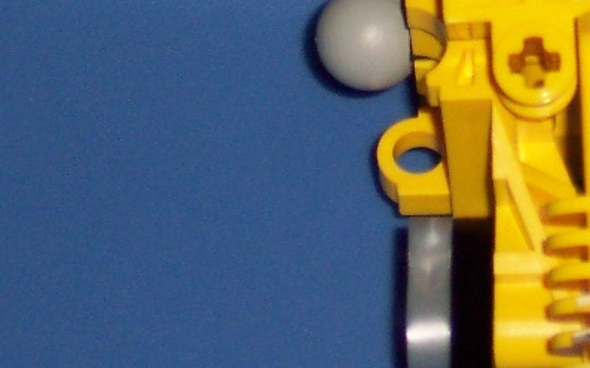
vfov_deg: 3.3
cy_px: 4
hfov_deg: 5.3
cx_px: 669
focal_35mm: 392
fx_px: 6302
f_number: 4.8
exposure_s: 1/90
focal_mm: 24
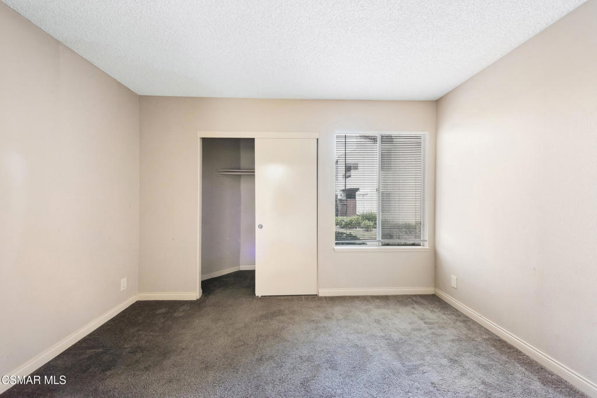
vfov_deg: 81.2
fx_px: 232
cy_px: 199
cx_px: 298
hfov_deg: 104.2
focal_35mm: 14
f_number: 9.5
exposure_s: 1/6
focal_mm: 14
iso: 800
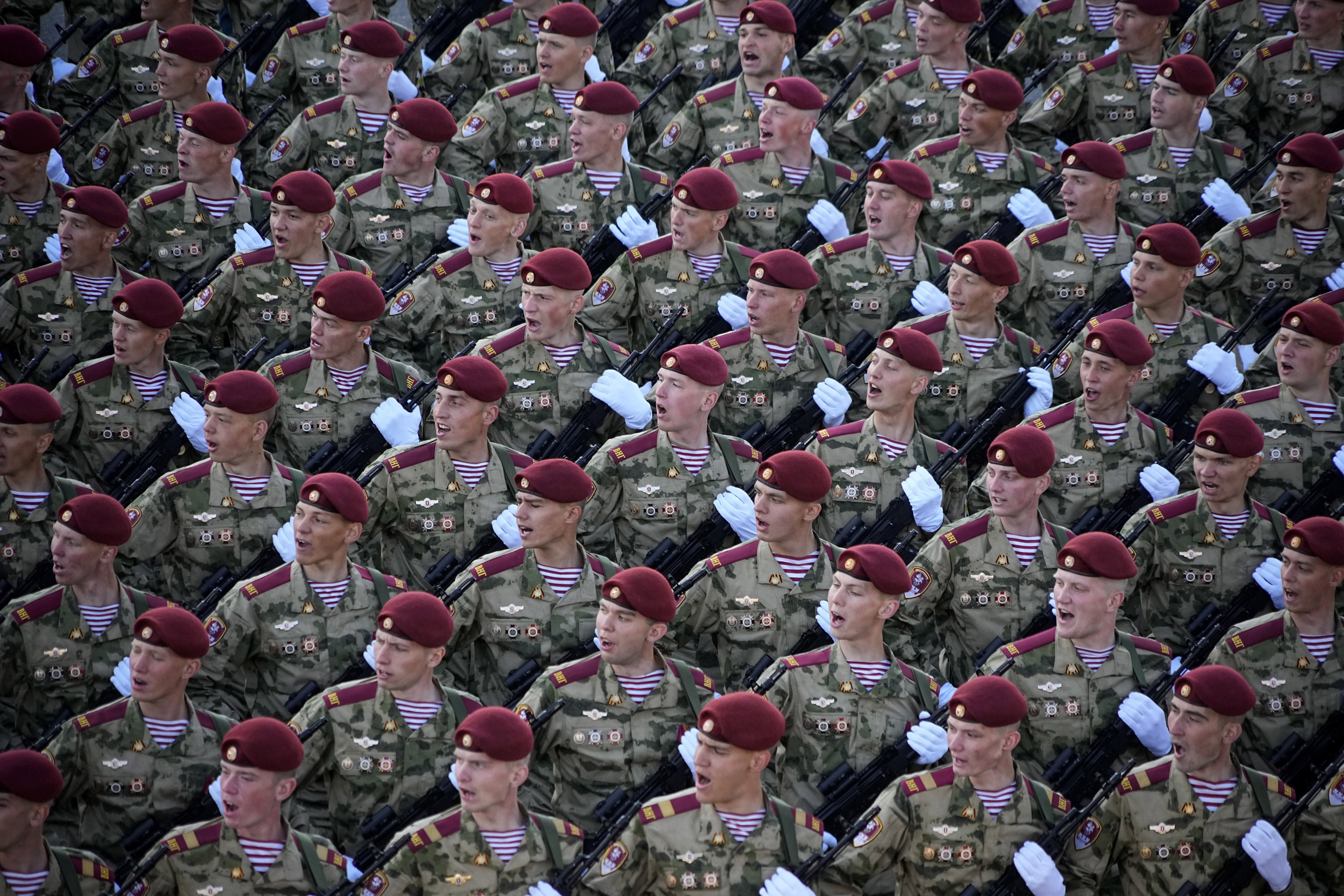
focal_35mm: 240
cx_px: 672
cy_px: 448
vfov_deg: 5.7
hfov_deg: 8.6
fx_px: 8959
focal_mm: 240
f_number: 6.3
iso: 1600
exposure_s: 1/800
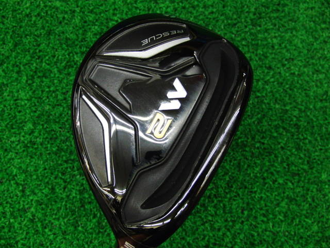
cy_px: 124
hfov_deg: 50.1
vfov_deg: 38.7
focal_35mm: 37
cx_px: 165
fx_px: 353
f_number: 3.6
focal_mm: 6.42
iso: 400
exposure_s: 1/50
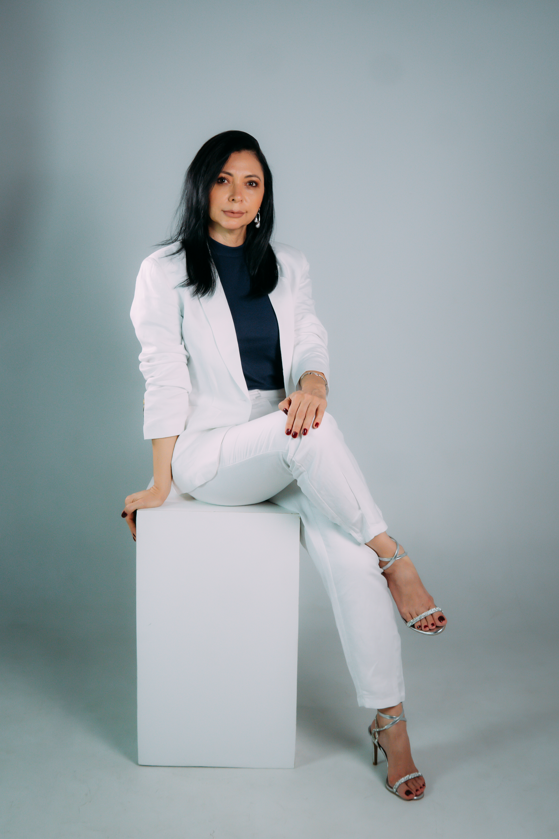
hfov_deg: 29.9
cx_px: 280
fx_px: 1048
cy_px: 420
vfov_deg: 43.6
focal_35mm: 45
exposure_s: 1/160
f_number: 4
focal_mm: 30
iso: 800
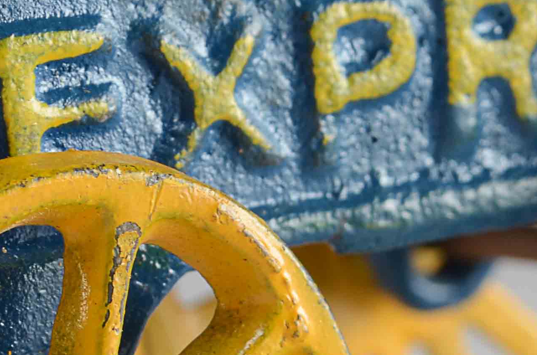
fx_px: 4123
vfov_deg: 4.9
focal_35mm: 277
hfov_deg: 7.5
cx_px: 280
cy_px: 252
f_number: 11
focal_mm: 48
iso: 100
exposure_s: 1/80
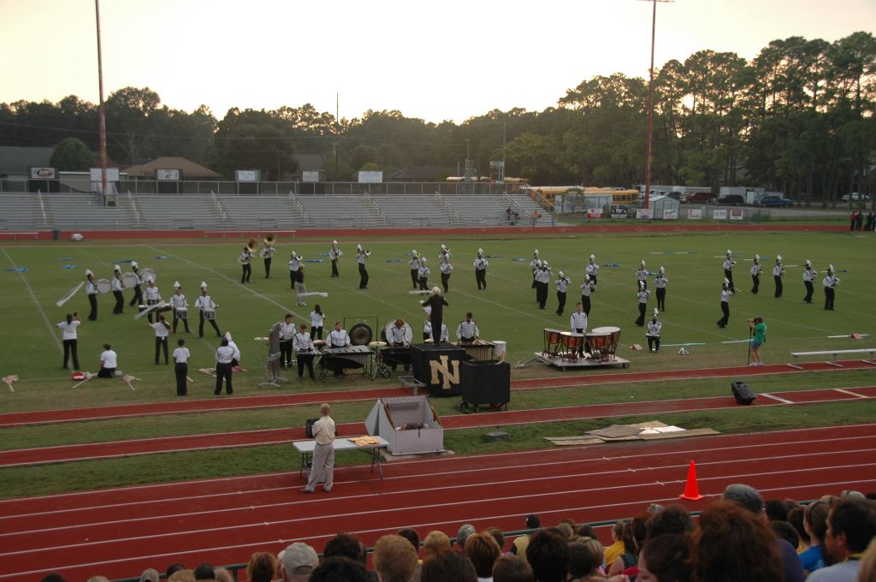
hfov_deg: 41.2
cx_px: 438
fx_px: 1167
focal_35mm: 48
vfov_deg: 28.0
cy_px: 291
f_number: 5
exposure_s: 1/100
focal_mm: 32
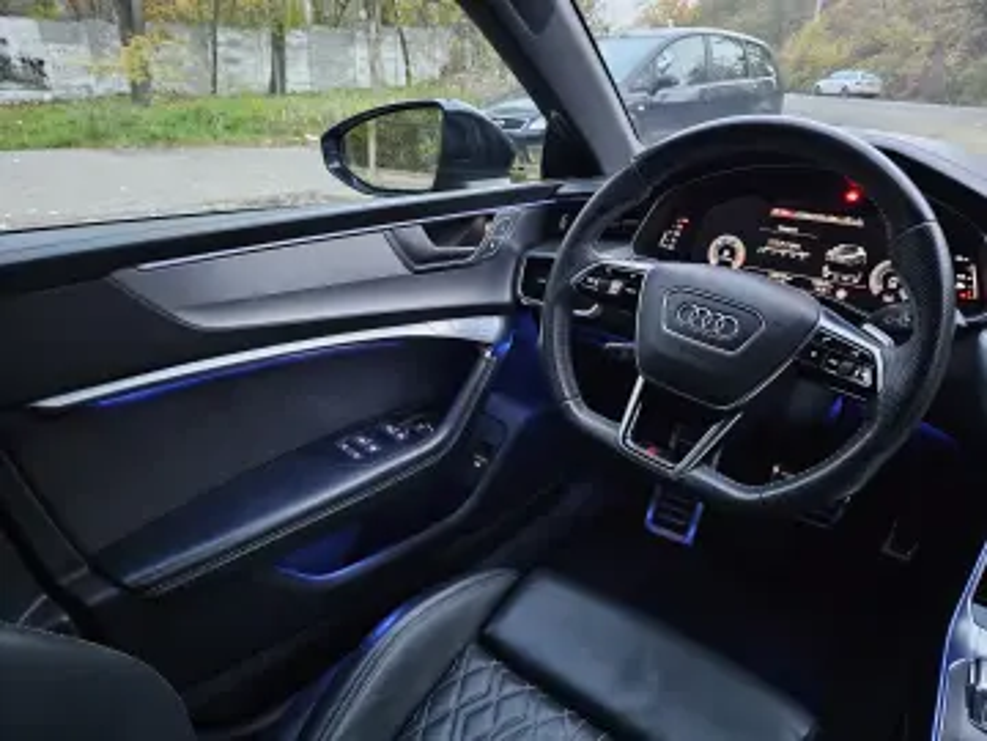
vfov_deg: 58.9
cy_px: 370
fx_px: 656
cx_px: 494
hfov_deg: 73.9
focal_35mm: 23
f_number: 1.7
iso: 1600
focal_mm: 6.3
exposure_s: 1/24
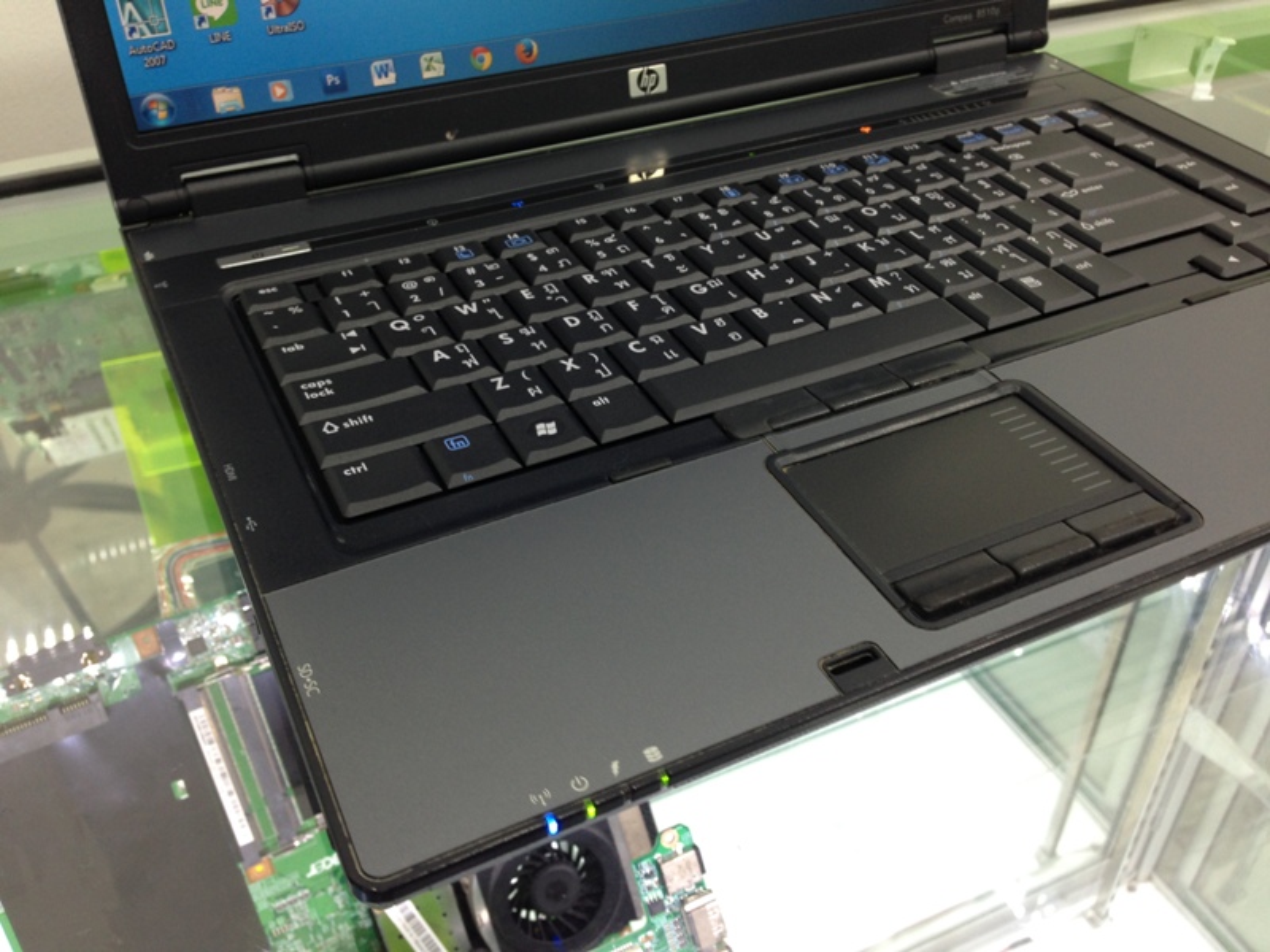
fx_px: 1211
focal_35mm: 33
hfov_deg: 55.4
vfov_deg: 42.9
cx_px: 635
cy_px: 476
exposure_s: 1/20
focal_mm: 4.12
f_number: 2.4
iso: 64
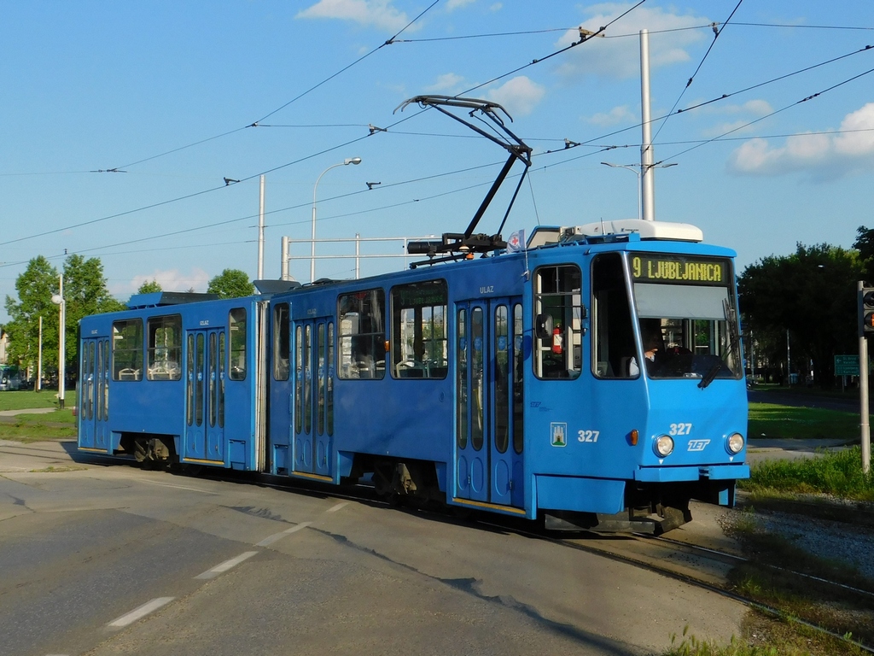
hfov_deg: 51.4
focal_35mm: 36
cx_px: 437
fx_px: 909
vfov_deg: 39.7
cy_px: 328
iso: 125
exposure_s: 1/1250
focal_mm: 6.3
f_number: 3.5
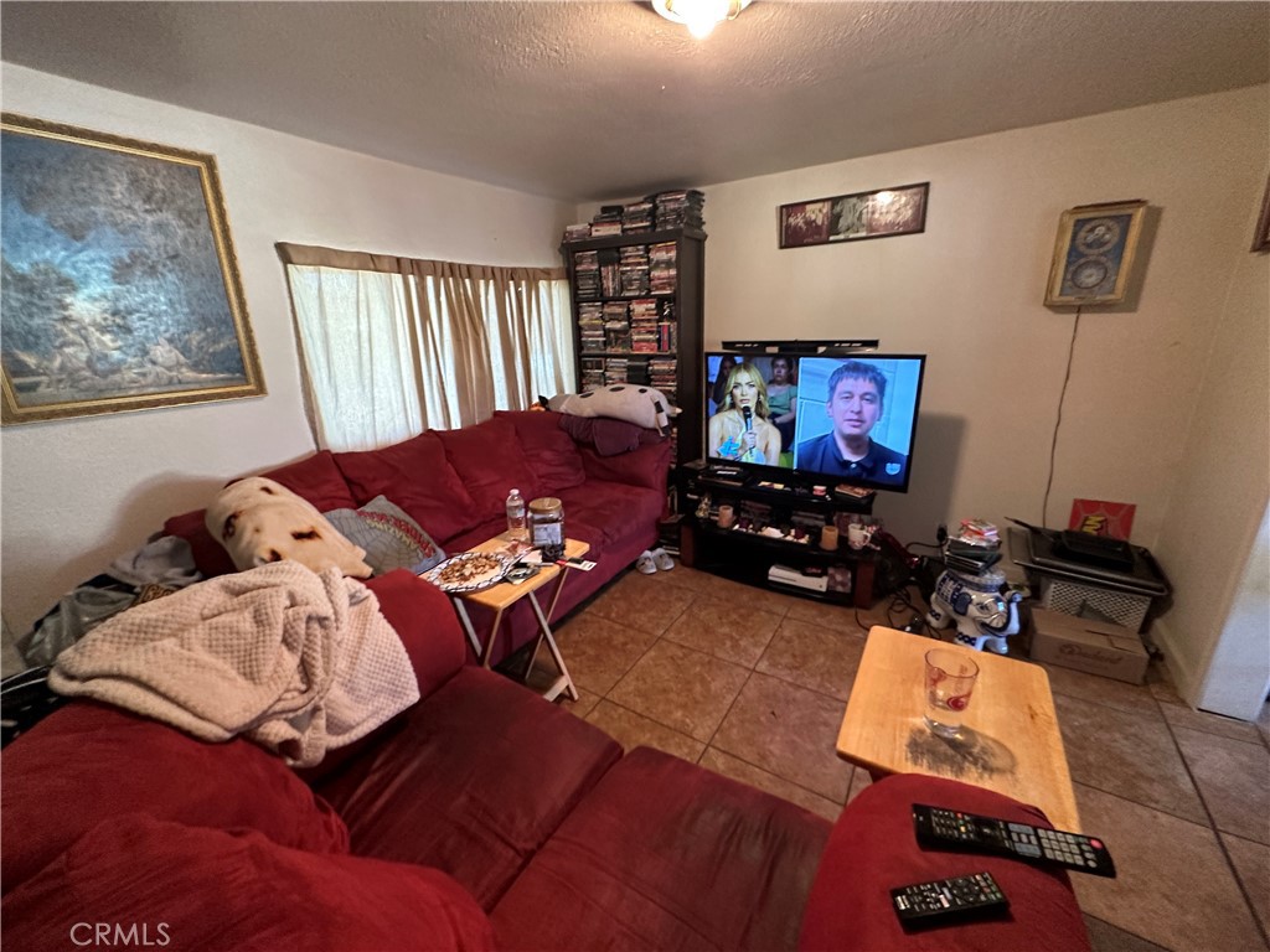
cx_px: 635
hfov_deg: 102.1
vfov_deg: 85.7
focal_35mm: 14
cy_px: 476
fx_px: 514
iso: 320
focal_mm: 2.22
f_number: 2.2
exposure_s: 1/60
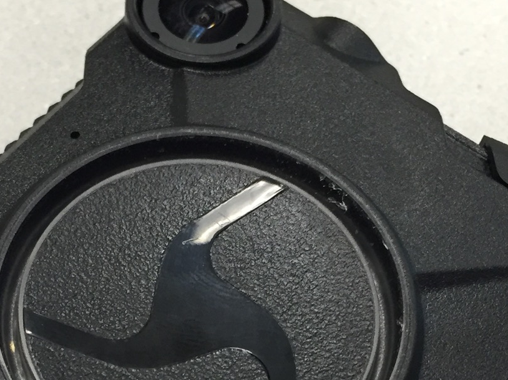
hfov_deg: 26.5
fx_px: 1071
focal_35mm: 73
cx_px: 156
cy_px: 374
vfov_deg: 19.6
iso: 125
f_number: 2.2
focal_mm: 4.15
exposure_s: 1/30
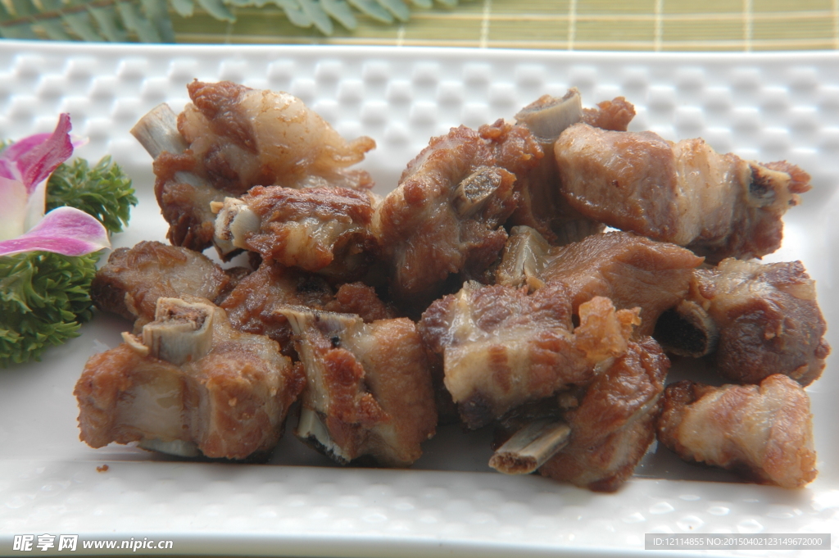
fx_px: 2445
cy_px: 279
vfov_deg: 13.0
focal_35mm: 105
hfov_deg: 19.5
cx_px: 420
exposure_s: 1/320
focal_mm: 70
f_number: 11
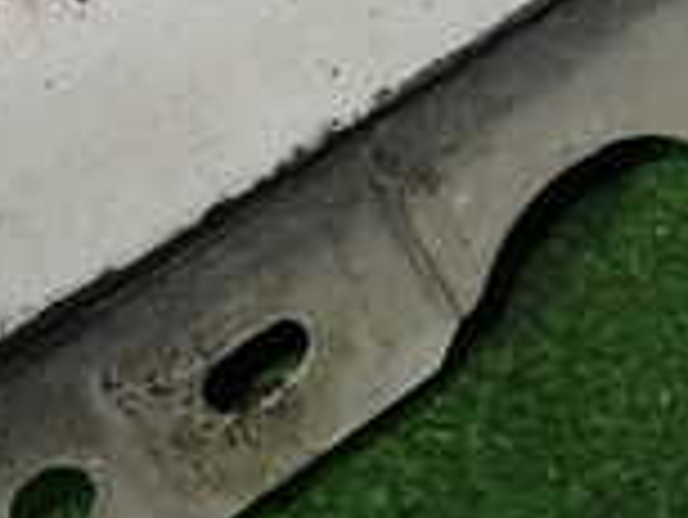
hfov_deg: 19.7
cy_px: -117
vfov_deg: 14.6
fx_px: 1949
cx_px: 603
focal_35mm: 98
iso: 200
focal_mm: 4.5
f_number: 2
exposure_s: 1/50
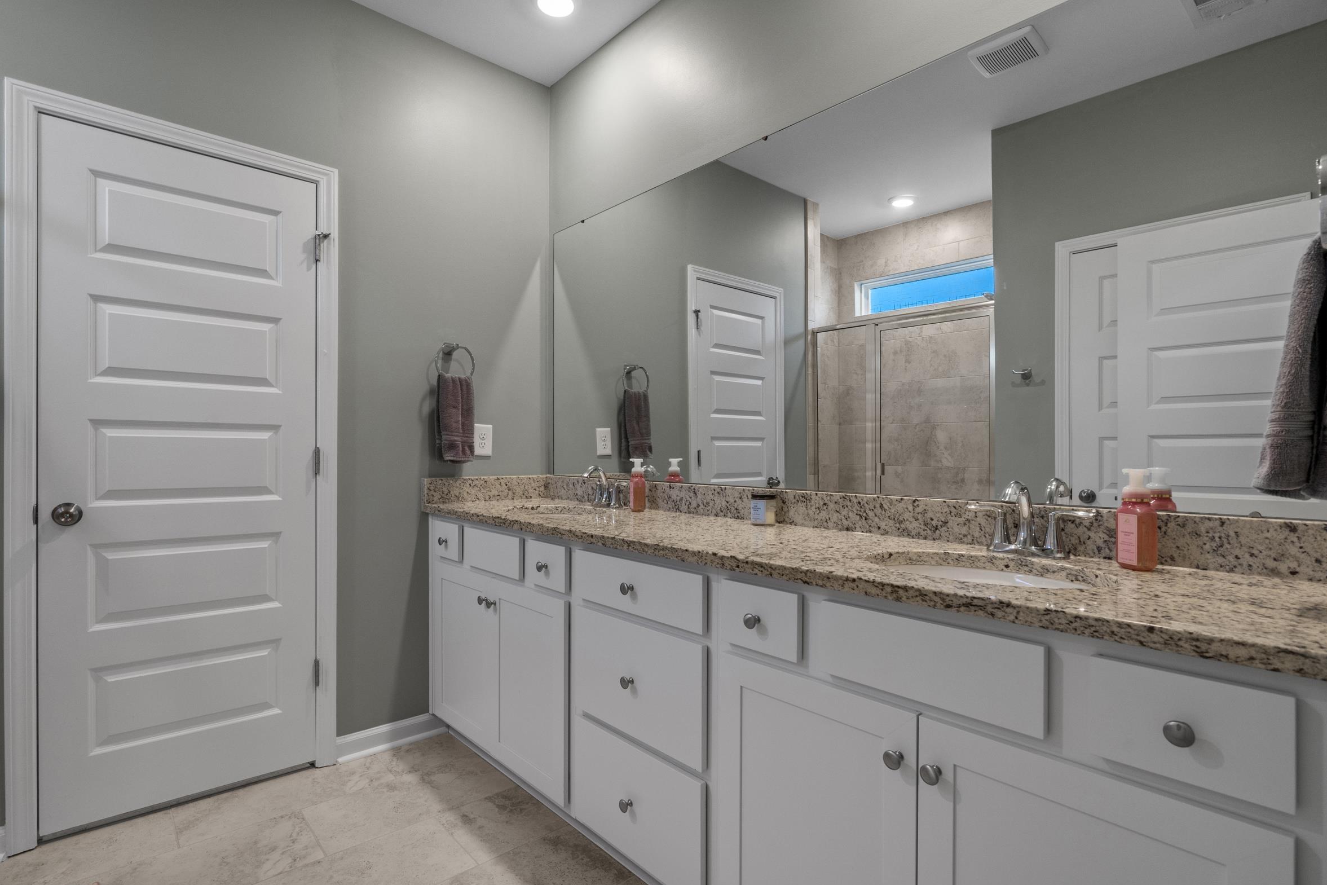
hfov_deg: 93.3
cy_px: 434
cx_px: 650
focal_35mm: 17
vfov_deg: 70.4
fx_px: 627
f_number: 8
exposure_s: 1/15
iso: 1000
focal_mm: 16
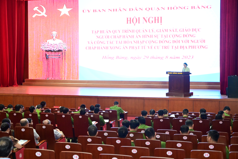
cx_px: 119
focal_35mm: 63
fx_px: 416
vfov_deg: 21.6
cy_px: 80
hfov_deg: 31.9
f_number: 4.8
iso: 3200
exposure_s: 1/200
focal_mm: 42
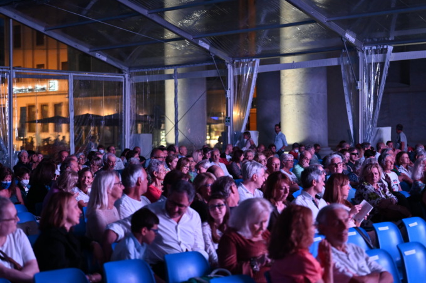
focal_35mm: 70
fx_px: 828
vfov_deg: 19.4
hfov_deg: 28.9
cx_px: 213
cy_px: 142
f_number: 2.8
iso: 2800
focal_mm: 70
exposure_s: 1/125
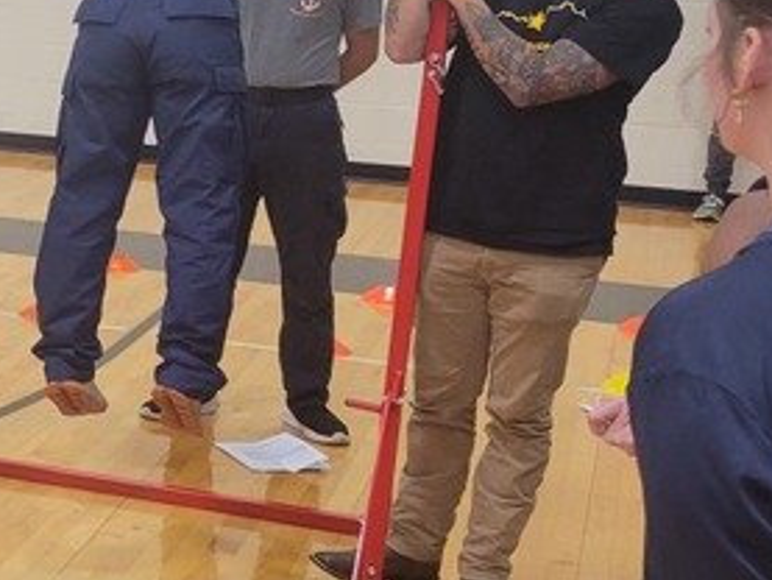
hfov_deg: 17.9
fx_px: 2142
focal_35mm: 96
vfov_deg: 15.4
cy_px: 226
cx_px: -446
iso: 200
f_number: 1.8
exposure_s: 1/60
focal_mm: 5.4
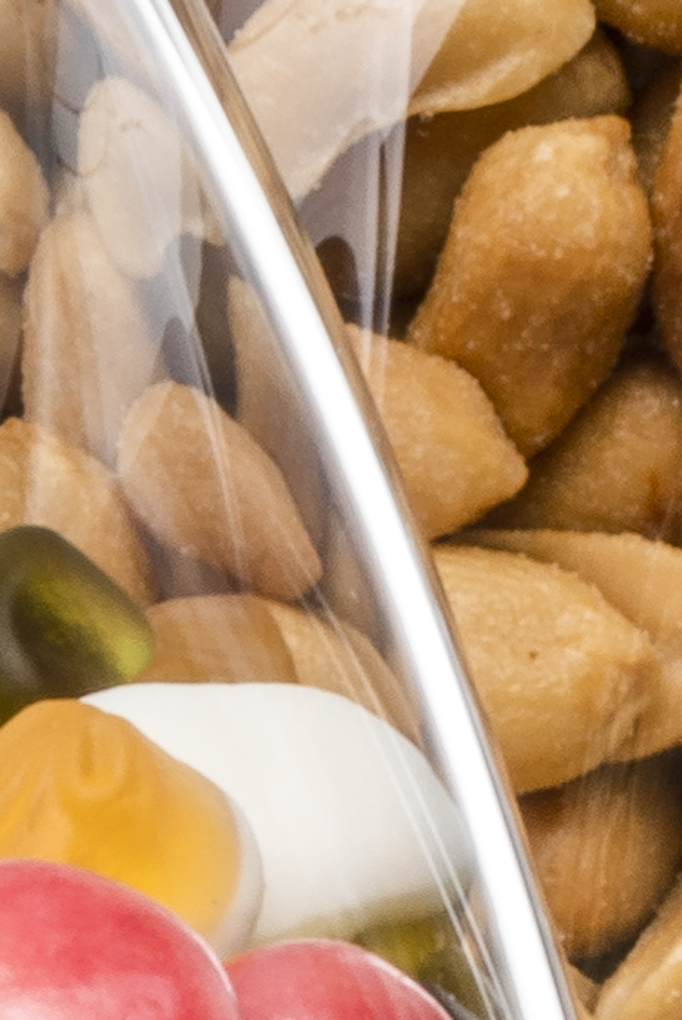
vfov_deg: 1.8
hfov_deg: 1.2
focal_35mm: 1123
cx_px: 1629
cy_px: 1314
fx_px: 31862
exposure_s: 1/60
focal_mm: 100
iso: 50
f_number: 32
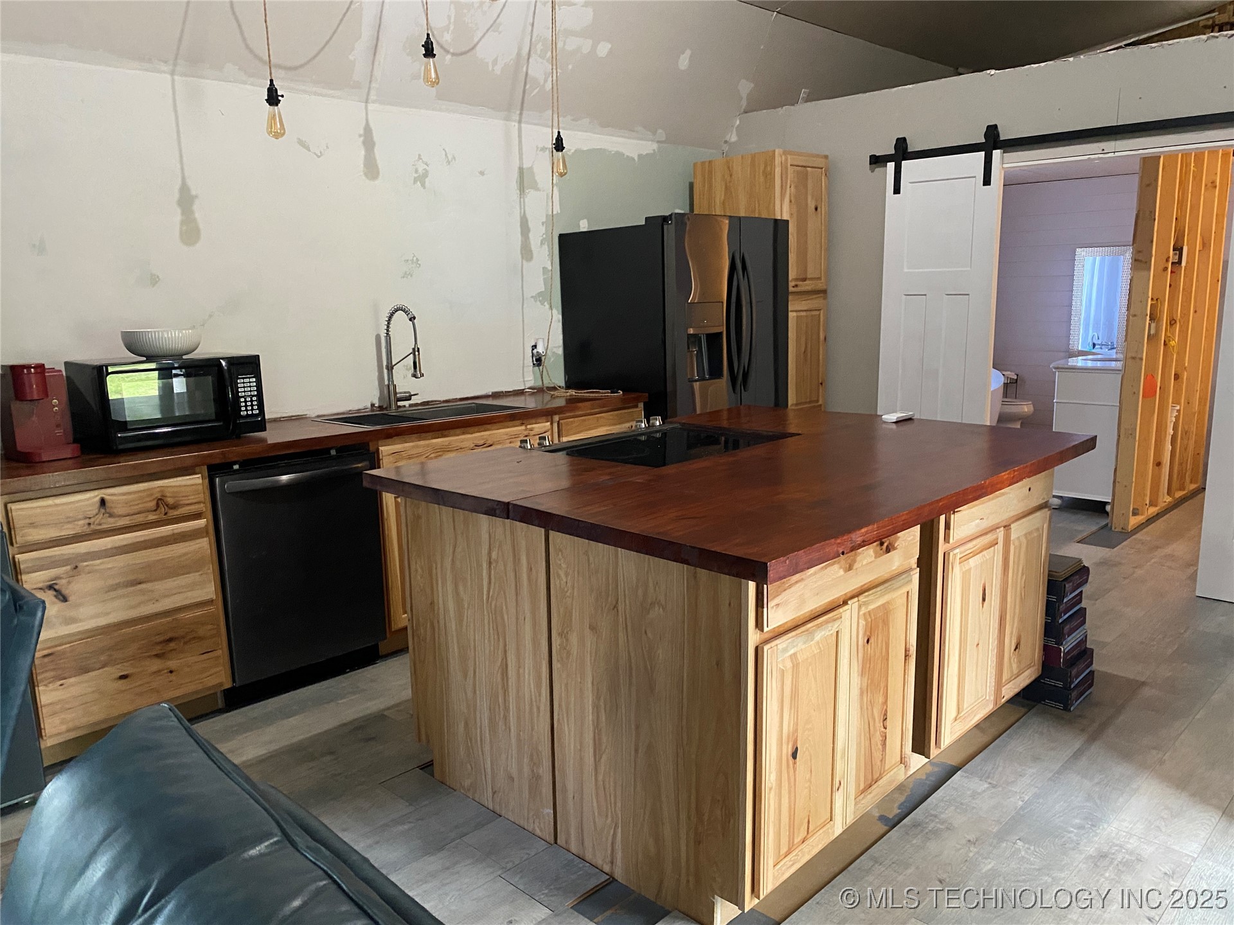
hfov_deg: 67.3
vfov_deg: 53.1
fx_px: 927
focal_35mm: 26
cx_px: 617
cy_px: 462
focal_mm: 4.25
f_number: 1.8
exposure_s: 1/48
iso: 500
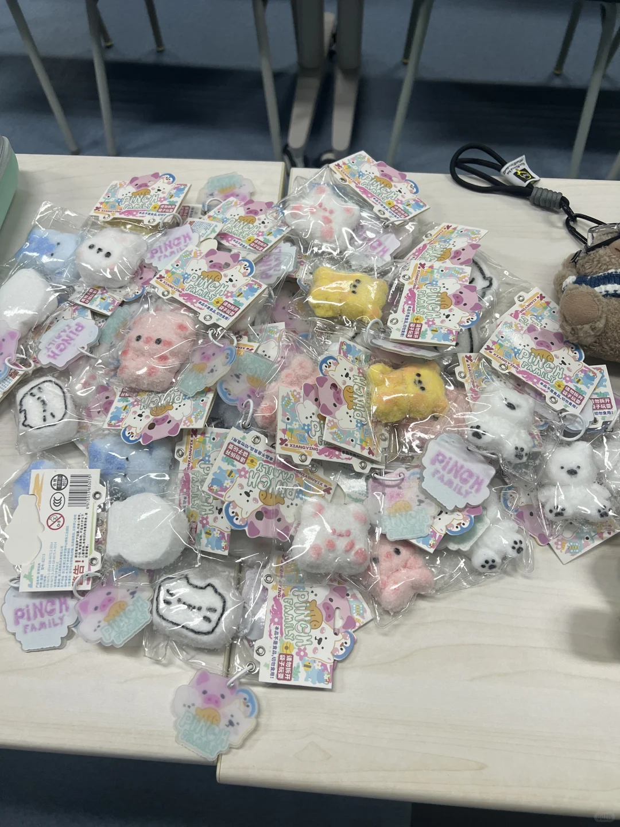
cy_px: 414
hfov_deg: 53.1
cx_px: 310
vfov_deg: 67.3
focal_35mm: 26
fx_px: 621
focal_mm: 5.7
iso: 125
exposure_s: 1/121
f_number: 1.5
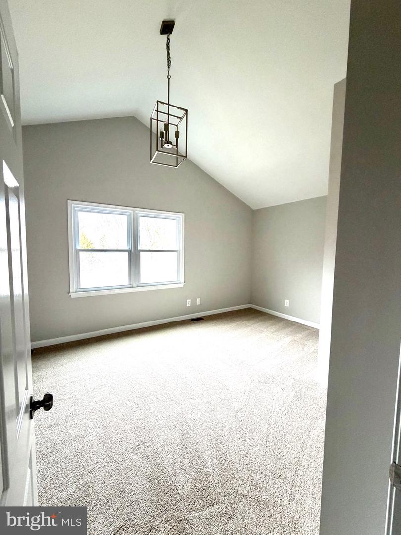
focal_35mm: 14
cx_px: 200
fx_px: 216
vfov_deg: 102.1
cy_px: 268
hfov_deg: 85.7
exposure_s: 1/60
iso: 160
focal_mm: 2.22
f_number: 2.2
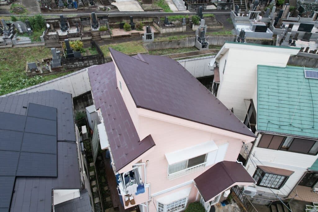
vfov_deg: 57.2
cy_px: 106
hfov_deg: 78.6
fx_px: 194
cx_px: 159
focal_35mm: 22
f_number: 2.8
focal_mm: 8.38
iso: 160
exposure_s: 1/725
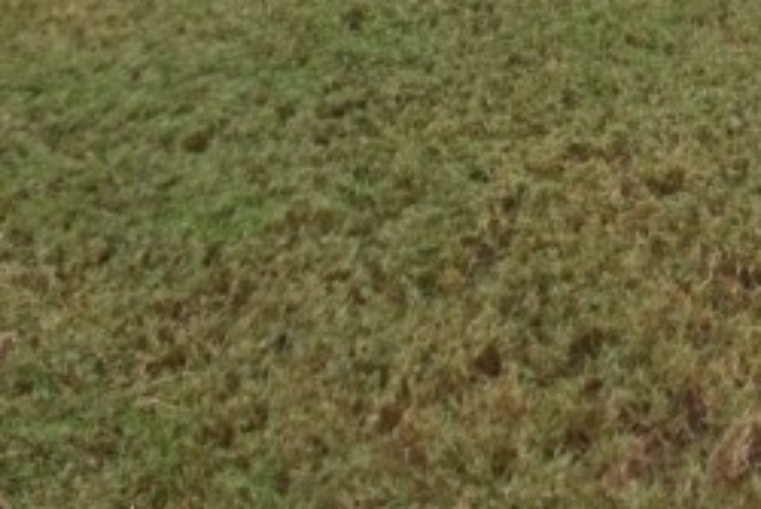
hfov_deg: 25.4
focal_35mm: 69
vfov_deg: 15.4
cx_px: 971
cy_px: -533
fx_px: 1459
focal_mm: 10
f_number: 3.5
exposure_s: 1/1500
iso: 800
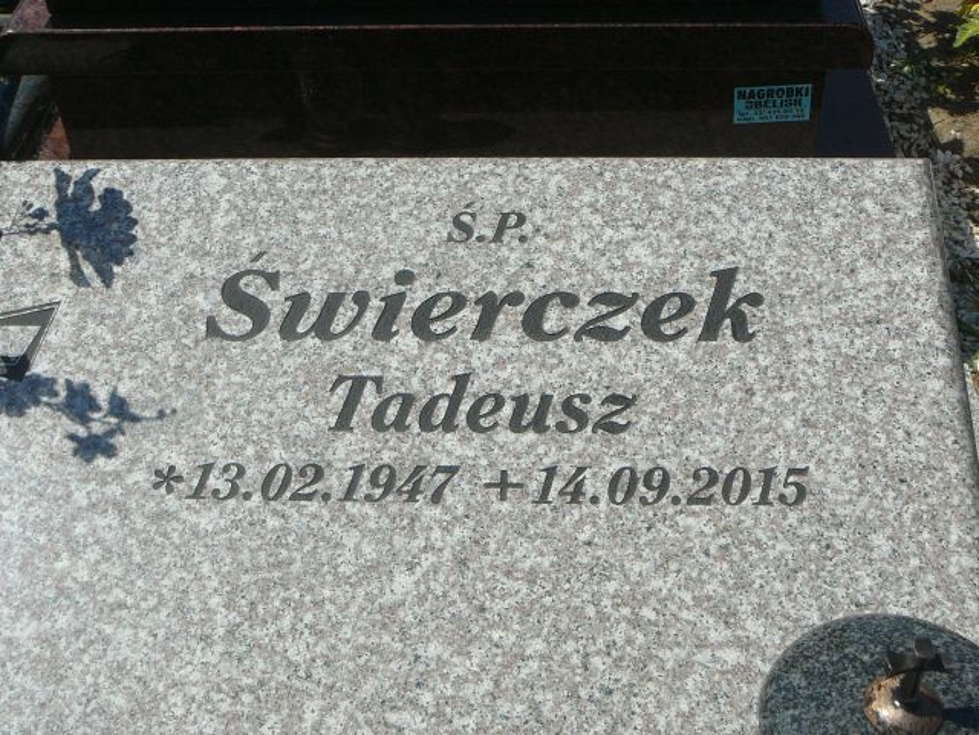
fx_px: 1329
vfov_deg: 30.9
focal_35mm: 47
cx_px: 490
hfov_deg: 40.4
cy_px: 368
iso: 80
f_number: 5.6
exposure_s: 1/800
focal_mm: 7
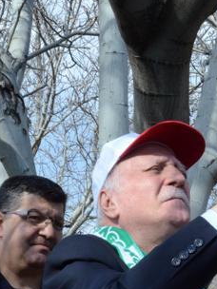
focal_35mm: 132
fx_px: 1103
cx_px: 149
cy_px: 161
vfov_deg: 14.9
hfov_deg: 11.2
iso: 1600
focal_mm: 45
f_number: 29
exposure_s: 1/125
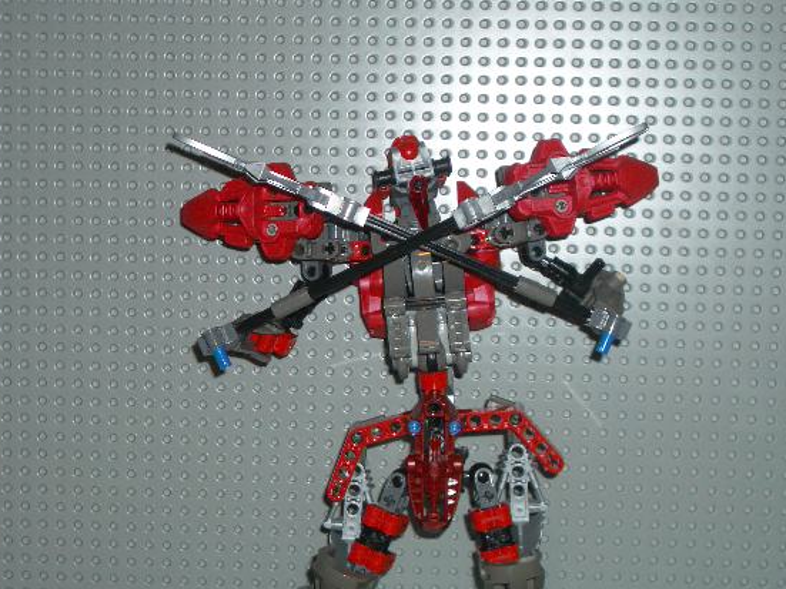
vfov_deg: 20.4
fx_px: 1634
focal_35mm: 72
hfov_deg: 27.0
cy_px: 318
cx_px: 389
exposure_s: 1/60
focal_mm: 10.2
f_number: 3.5
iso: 100
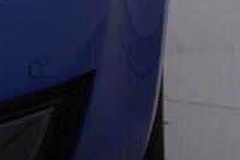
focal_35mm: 197
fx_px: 1314
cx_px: 158
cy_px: -10
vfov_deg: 7.0
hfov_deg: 10.4
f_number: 5
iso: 125
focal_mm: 24
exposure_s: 1/125
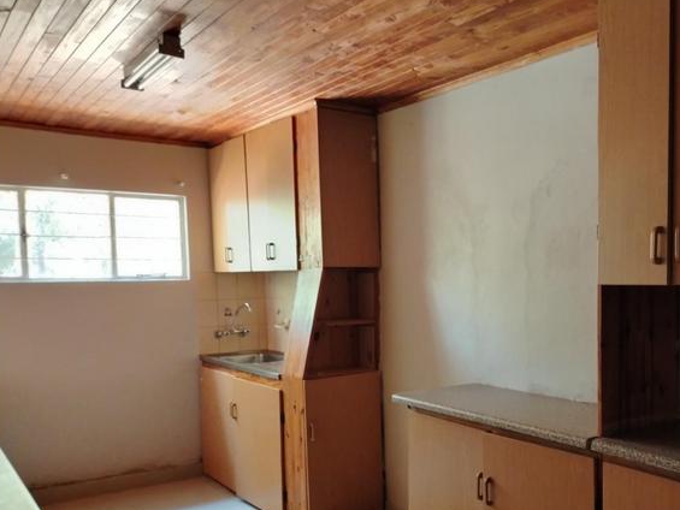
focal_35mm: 34
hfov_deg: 52.5
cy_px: 327
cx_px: 472
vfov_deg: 41.4
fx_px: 668
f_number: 1.75
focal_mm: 5.25
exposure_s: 1/25
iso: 1506
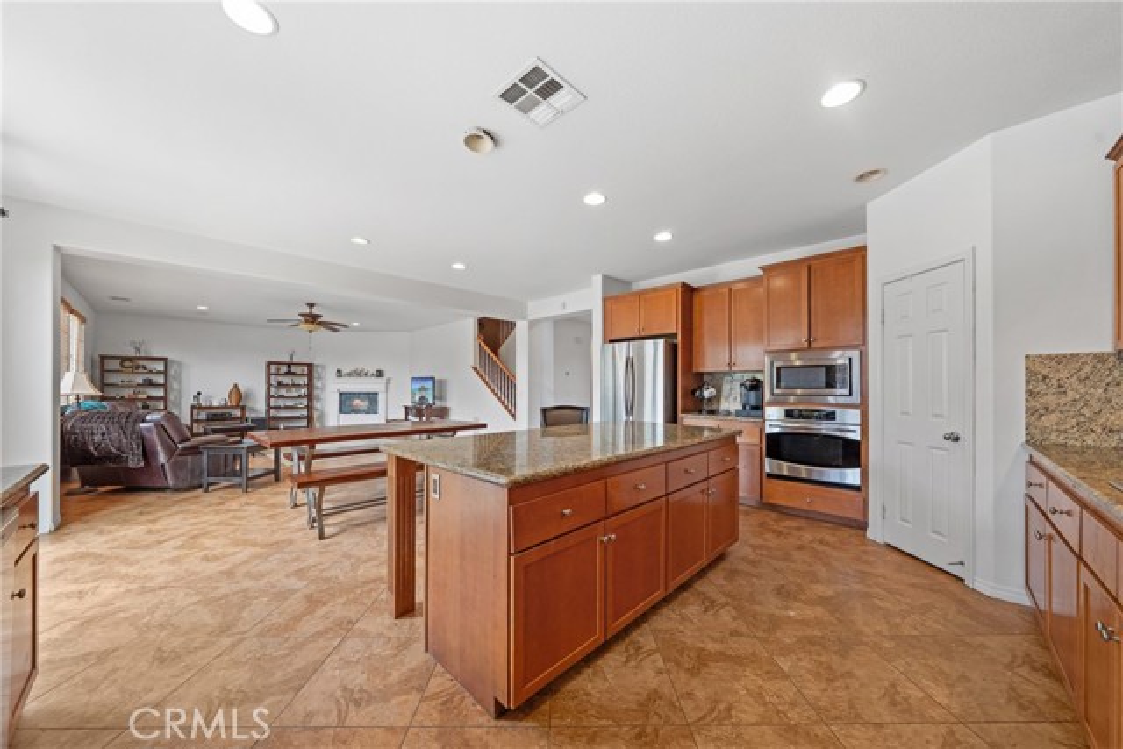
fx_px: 374
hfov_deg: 112.6
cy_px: 374
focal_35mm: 12
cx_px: 562
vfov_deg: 90.0
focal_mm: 12
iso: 1250
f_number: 8
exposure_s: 1/13
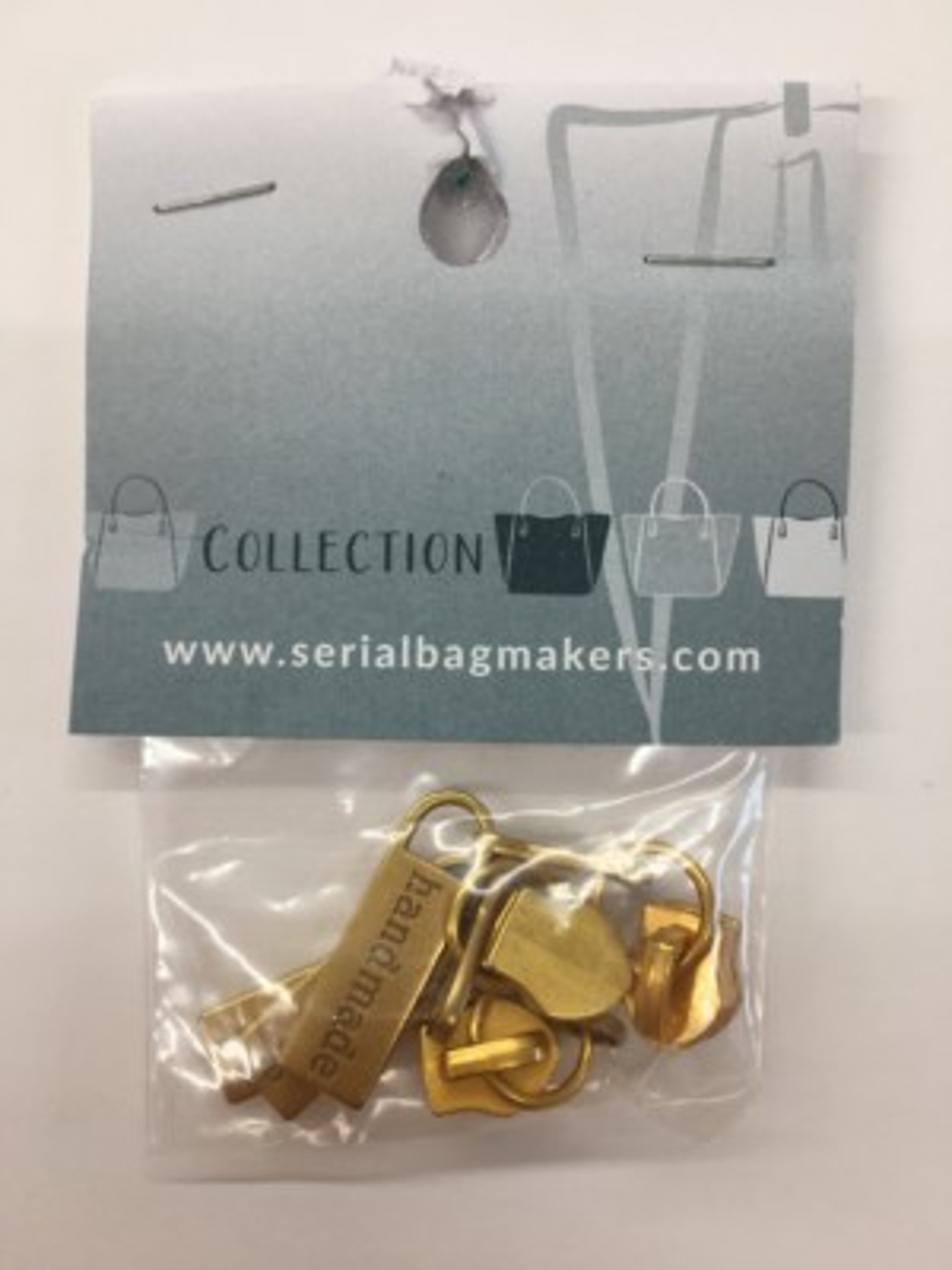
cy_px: 635
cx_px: 476
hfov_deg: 48.2
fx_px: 1063
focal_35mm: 29
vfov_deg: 61.7
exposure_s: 1/100
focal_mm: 4.15
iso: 40
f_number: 2.2
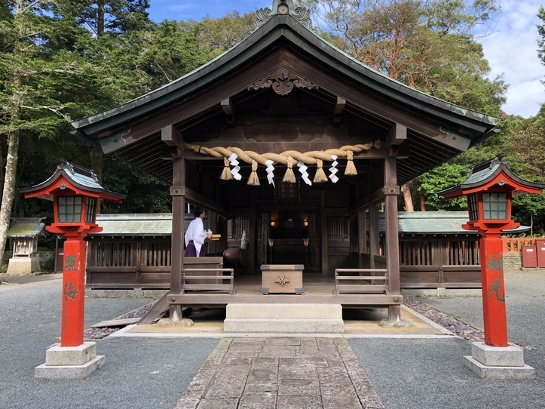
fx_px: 488
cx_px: 285
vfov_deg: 45.4
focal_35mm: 31
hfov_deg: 58.3
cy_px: 191
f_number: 1.8
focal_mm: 4
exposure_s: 1/201
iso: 20
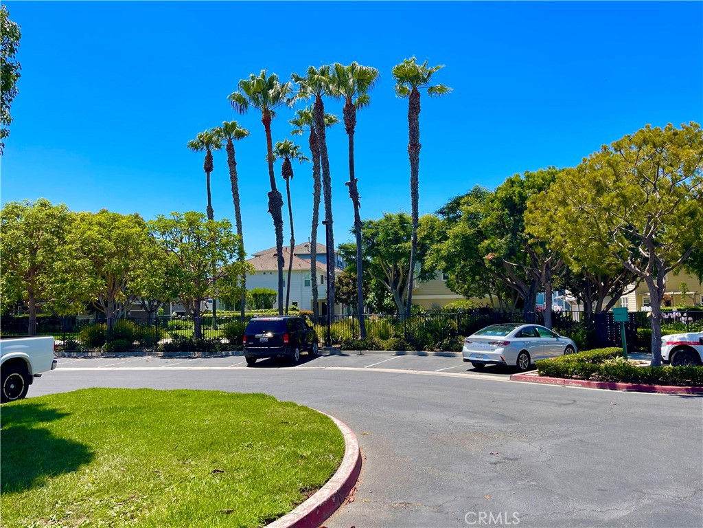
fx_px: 508
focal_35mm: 25
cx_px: 352
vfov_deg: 54.9
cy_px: 264
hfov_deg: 69.4
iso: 32
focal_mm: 5.1
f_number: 1.6
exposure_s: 1/2924
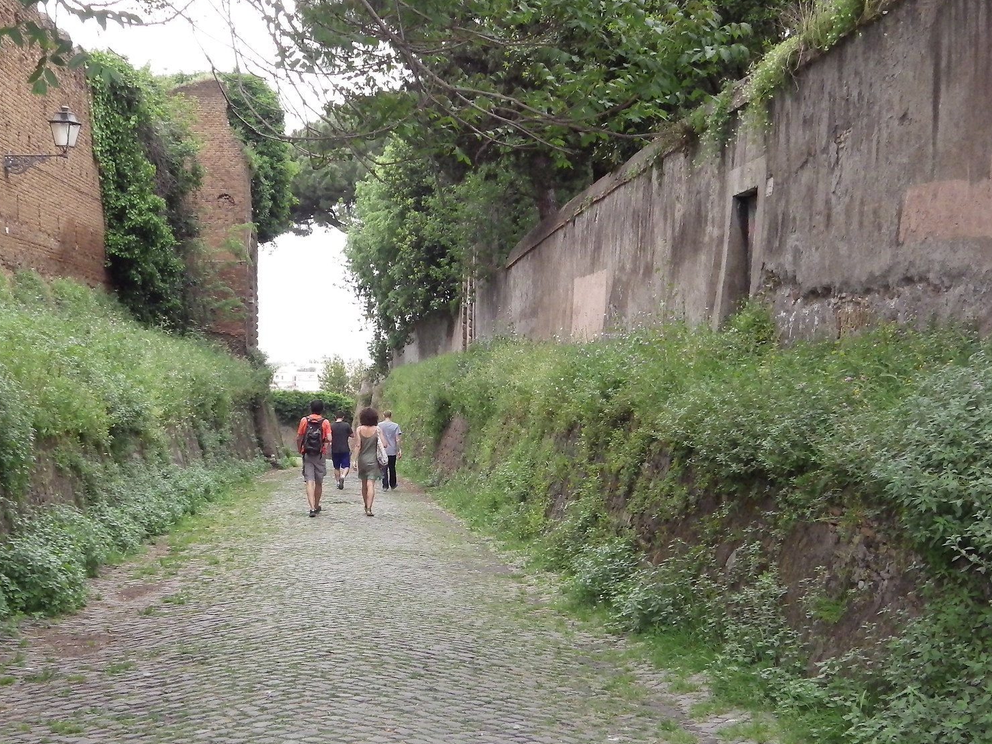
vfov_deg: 26.4
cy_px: 500
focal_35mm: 55
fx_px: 1576
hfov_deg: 34.8
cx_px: 375
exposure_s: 1/50
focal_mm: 6.2
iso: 400
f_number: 3.4
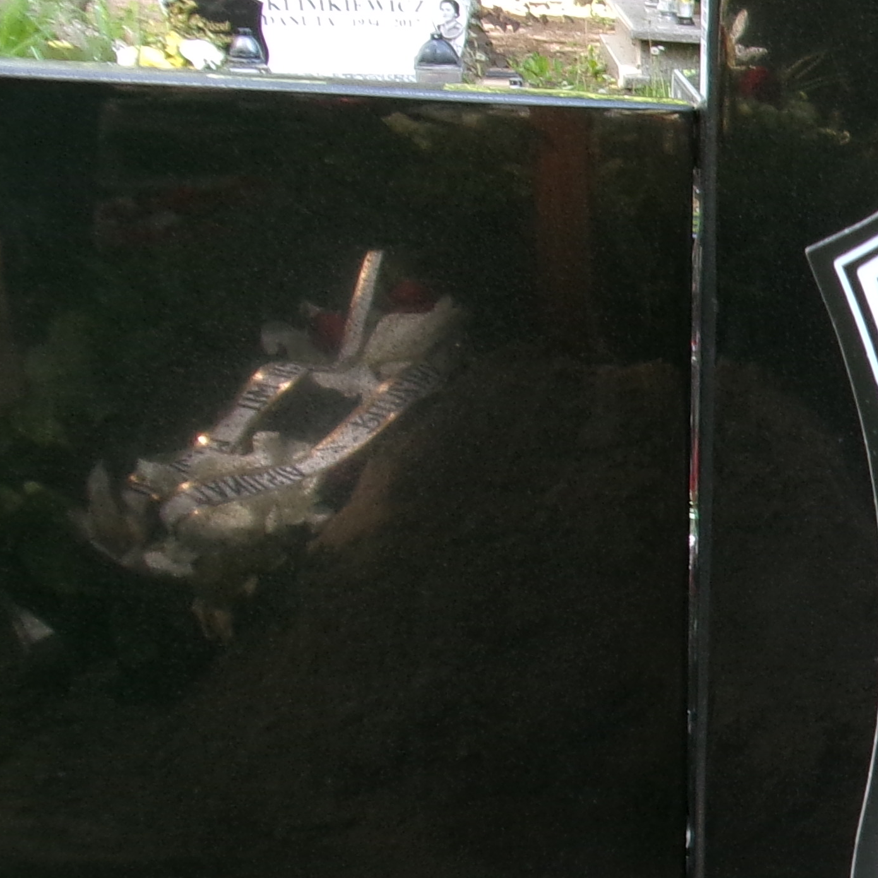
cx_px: 1395
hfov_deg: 18.3
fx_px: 2353
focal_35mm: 82
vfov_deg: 21.0
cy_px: 661
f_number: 3.9
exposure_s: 1/34
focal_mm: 5.1
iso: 106
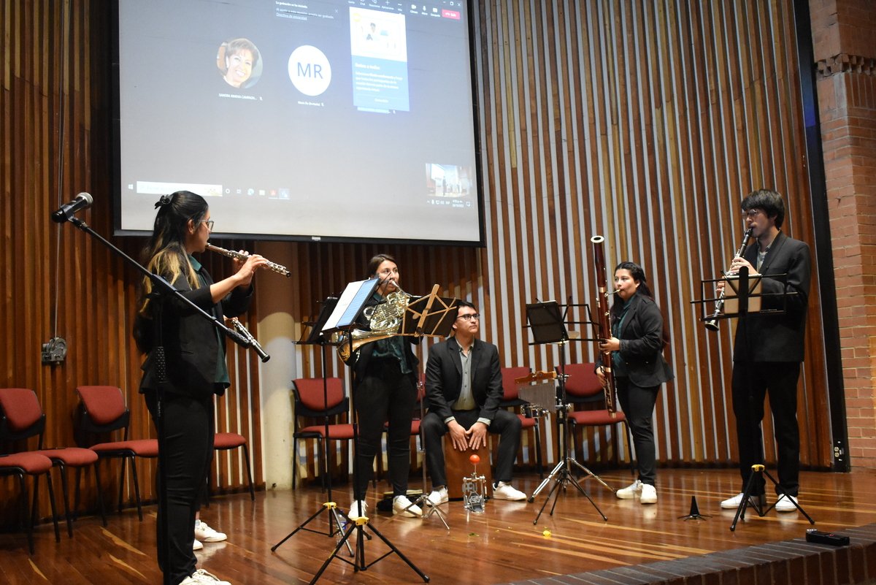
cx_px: 438
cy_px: 292
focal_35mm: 40
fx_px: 986
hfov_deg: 47.9
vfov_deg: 33.0
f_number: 4
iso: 5000
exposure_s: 1/60
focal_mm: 27
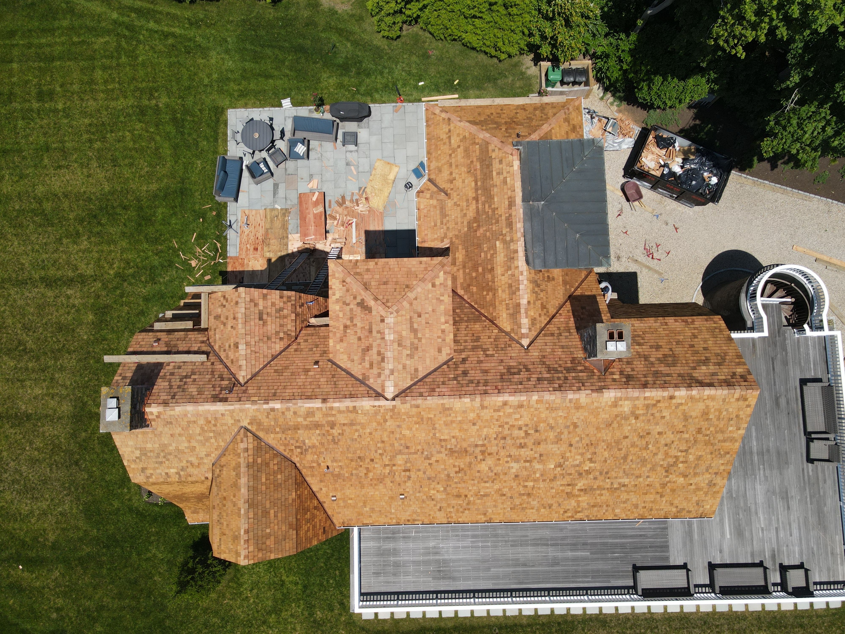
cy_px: 317
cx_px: 422
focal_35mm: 24
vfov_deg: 56.8
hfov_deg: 71.6
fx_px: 586
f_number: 2.8
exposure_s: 1/800
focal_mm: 4.5
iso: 100
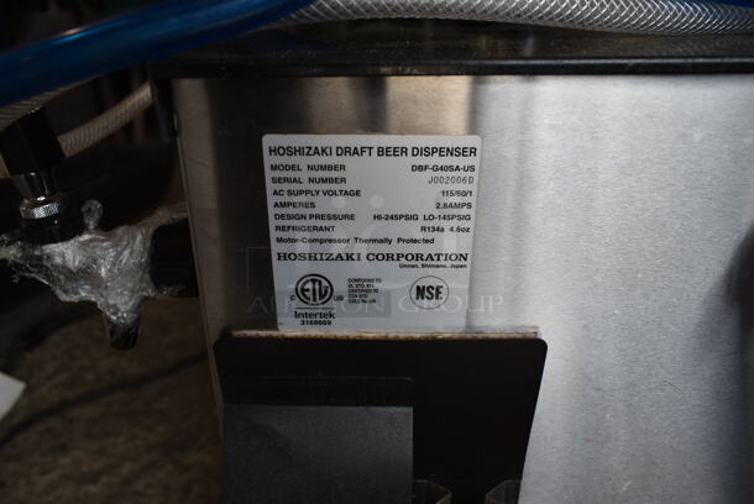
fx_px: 566
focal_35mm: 27
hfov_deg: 67.3
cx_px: 377
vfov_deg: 48.0
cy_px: 252
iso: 100
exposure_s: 1/125
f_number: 5.6
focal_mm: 18
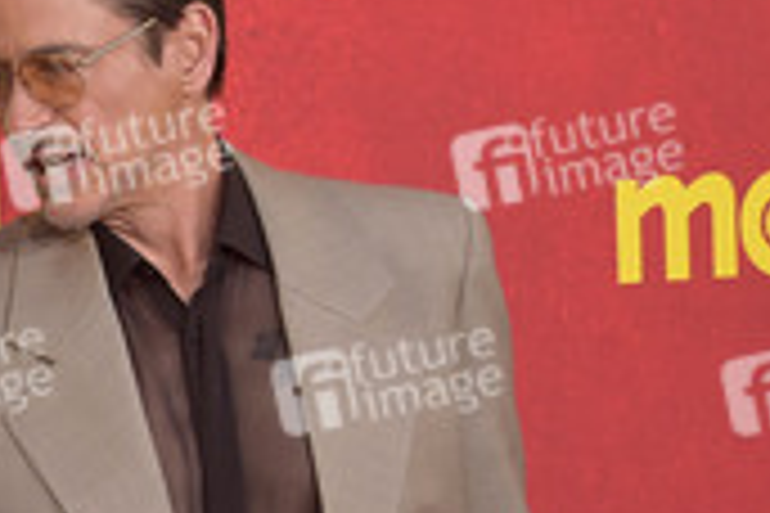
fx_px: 3828
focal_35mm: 179
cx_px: -5
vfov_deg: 7.6
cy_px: 495
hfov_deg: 11.4
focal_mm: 68
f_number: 6.3
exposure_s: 1/1250
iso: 1250
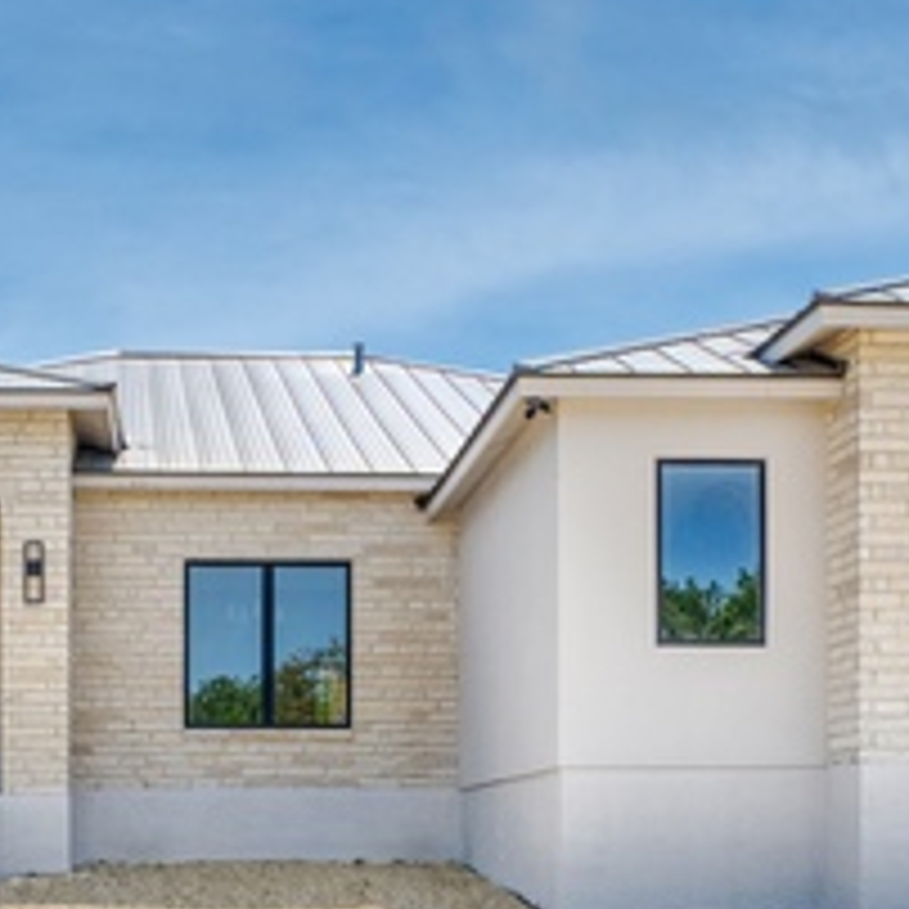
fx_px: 1842
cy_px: 731
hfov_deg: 27.5
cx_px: 292
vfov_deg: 27.2
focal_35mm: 62
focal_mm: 23
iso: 320
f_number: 8
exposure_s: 1/640
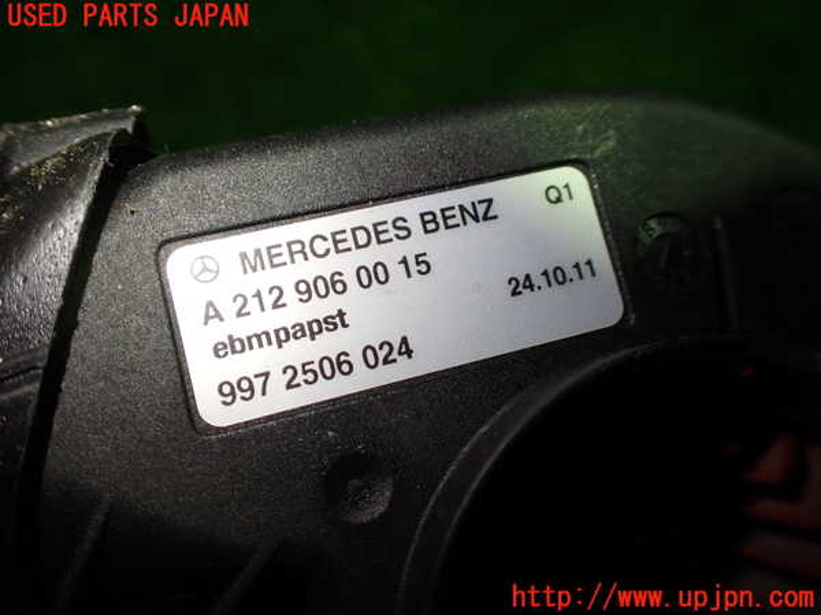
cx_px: 410
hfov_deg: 60.0
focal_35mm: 30
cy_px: 308
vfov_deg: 46.8
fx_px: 712
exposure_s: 1/125
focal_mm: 5.4
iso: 160
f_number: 2.3
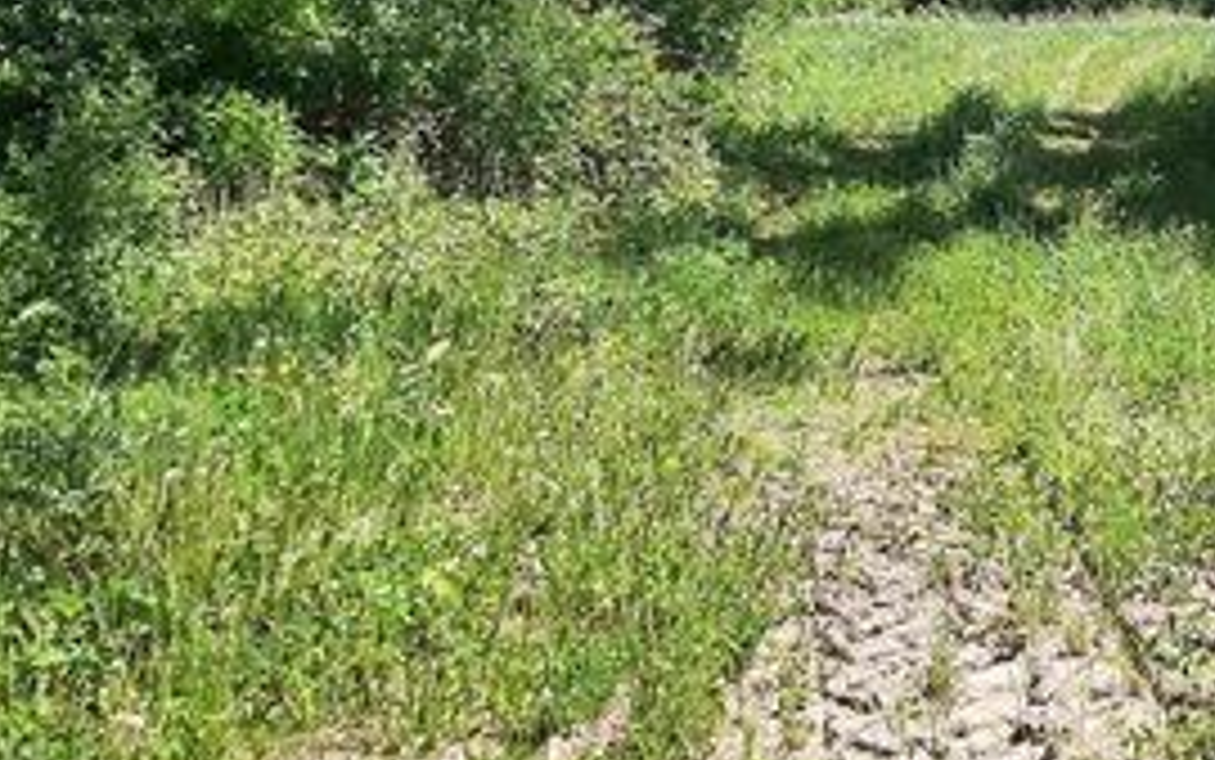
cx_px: 1048
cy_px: 164
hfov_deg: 37.5
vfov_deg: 25.0
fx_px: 1689
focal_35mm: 51
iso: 40
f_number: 1.7
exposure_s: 1/1155
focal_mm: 3.93
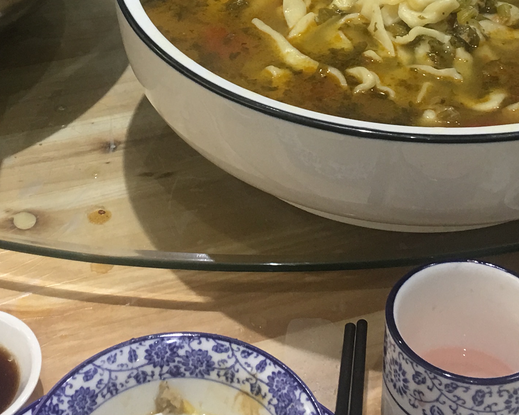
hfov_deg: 23.9
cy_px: -10
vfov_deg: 18.6
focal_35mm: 80
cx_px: 245
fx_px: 1229
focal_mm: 4.15
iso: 50
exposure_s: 1/17
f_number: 2.2
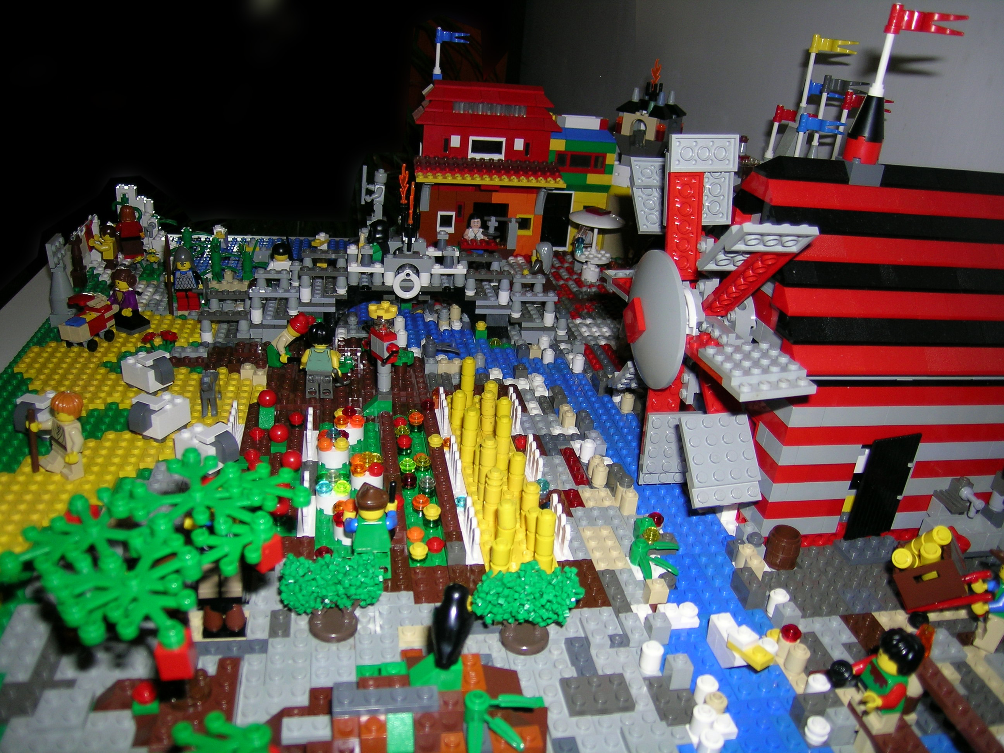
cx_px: 502
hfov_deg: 63.4
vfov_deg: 49.7
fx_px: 812
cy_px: 376
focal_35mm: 28
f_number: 2.8
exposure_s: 1/60.1
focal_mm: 5.8
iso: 50
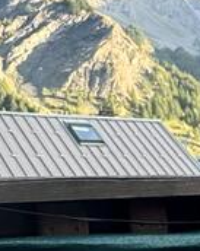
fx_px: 608
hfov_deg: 16.5
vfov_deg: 22.7
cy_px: 229
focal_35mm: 82
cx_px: 326
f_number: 2.2
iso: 40
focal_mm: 2.22
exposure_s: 1/220
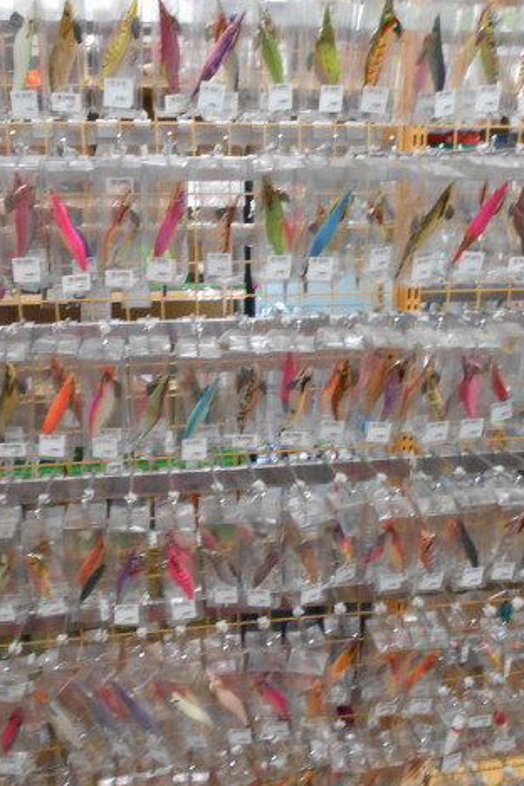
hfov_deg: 35.9
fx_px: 808
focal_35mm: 37
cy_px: 386
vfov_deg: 51.9
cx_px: 299
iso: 220
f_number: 3.2
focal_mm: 4.6
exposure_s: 1/30
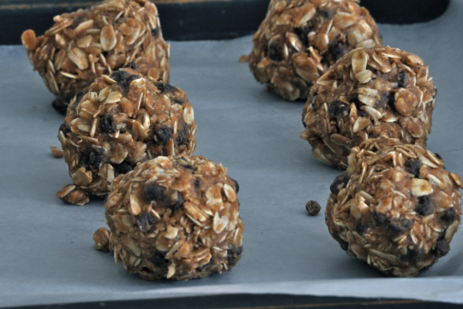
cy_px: 154
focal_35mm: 150
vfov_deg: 9.1
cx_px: 232
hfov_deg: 13.7
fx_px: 1929
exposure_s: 1/8
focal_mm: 100
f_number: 13
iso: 400
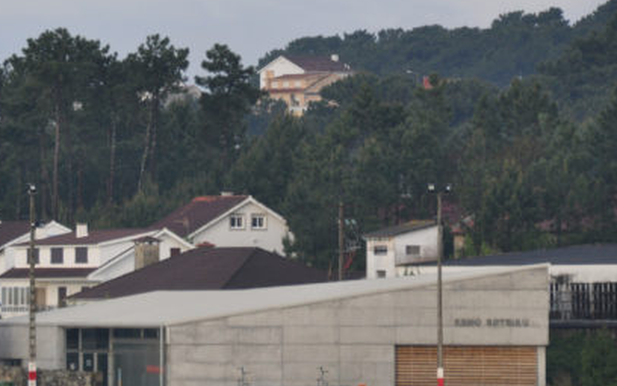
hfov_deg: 4.9
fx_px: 7247
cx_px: 171
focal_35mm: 431
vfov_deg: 3.0
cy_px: 157
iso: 400
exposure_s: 1/320
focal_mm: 150
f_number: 5.6
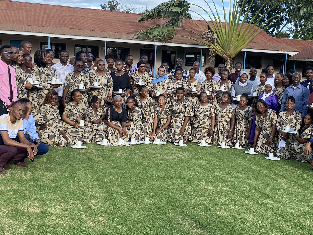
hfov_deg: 39.6
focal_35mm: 48
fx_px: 434
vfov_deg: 30.2
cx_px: 181
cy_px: 105
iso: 32
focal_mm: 4.25
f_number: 1.8
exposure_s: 1/1093
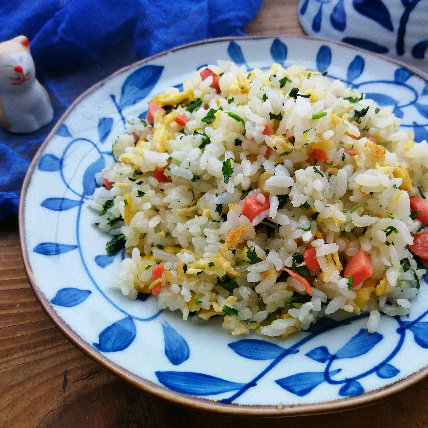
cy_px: 215
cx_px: 248
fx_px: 448
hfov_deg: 50.9
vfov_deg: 51.1
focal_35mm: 32
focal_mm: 3.95
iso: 160
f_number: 2.2
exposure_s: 1/33.3
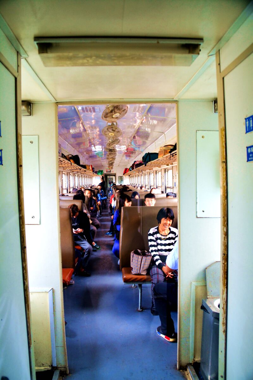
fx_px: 285
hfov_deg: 47.9
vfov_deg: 67.4
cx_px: 126
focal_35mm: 27
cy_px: 190
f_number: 6.3
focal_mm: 18
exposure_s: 1/20
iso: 800
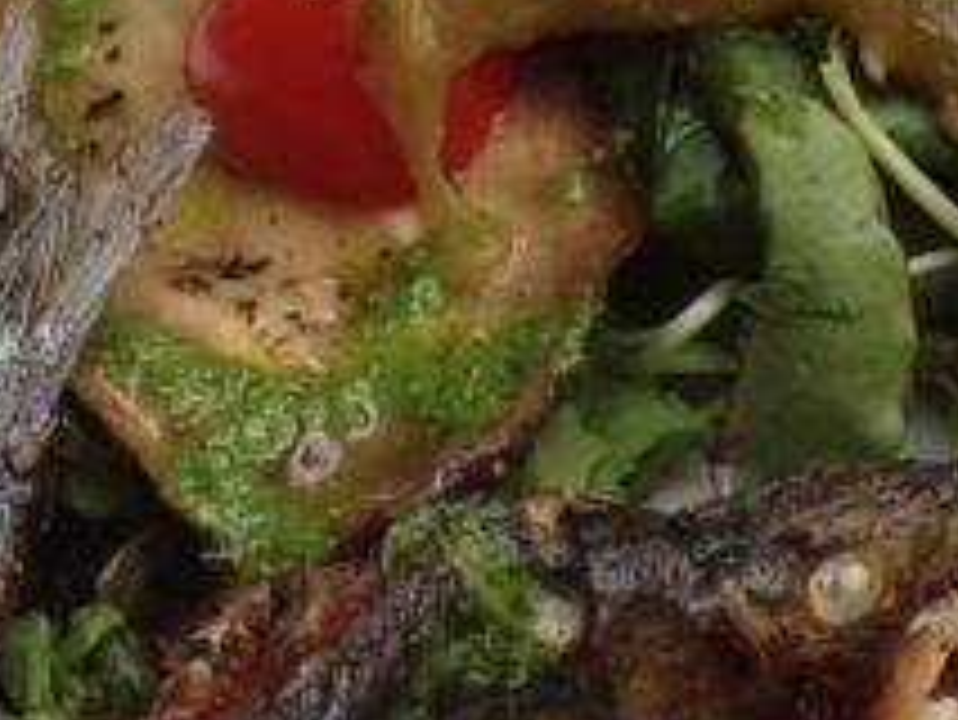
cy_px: 657
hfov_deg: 15.3
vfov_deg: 11.7
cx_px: 971
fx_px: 3489
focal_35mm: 126
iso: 50
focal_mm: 4.28
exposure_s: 1/163
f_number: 2.4
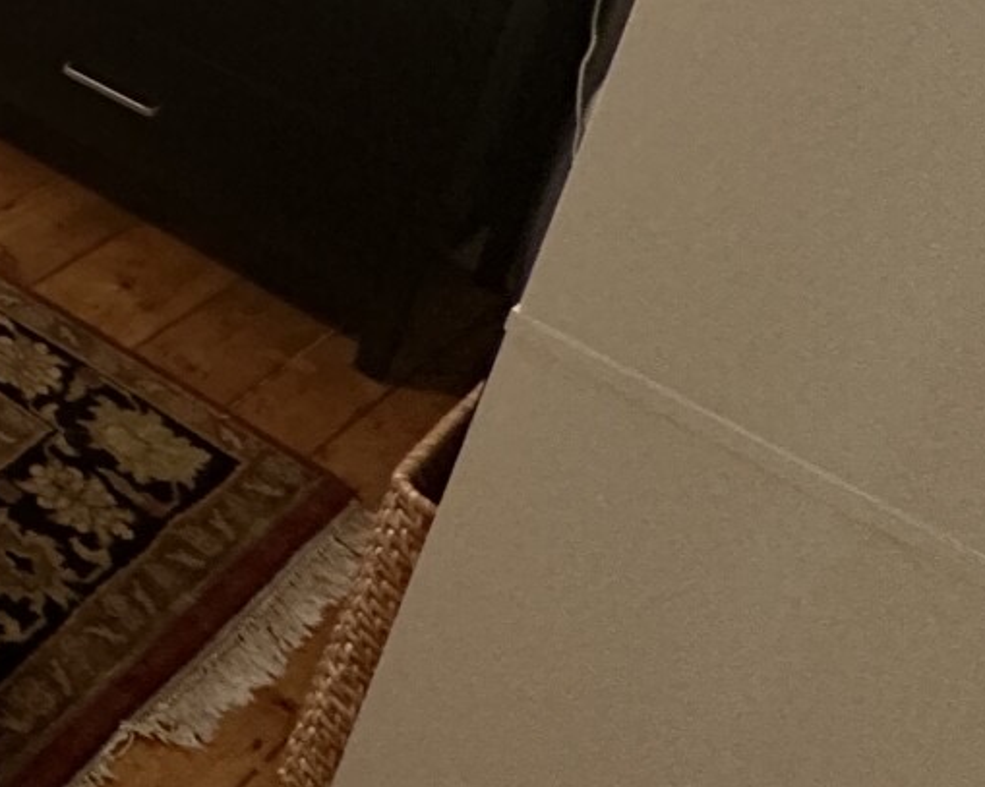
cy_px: -435
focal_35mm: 55
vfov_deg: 22.1
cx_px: -985
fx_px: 1603
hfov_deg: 19.3
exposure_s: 1/60
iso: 320
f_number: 2.2
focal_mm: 2.22
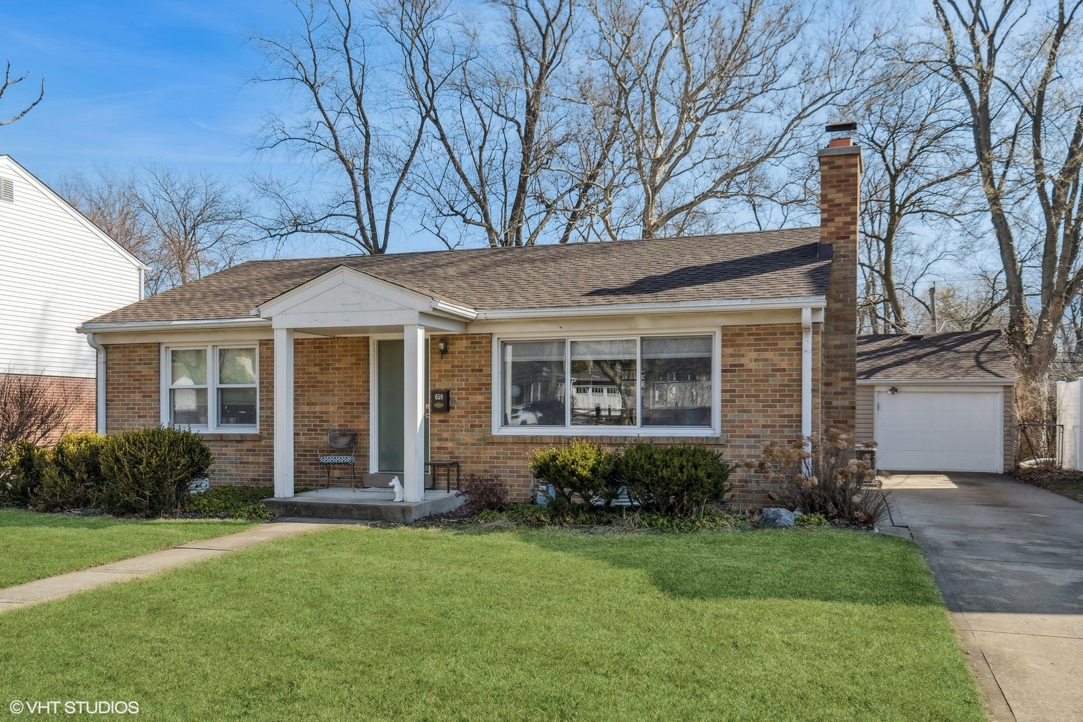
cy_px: 361
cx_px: 542
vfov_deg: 43.6
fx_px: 902
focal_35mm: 30
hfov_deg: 61.9
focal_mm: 20
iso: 200
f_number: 9
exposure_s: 1/500
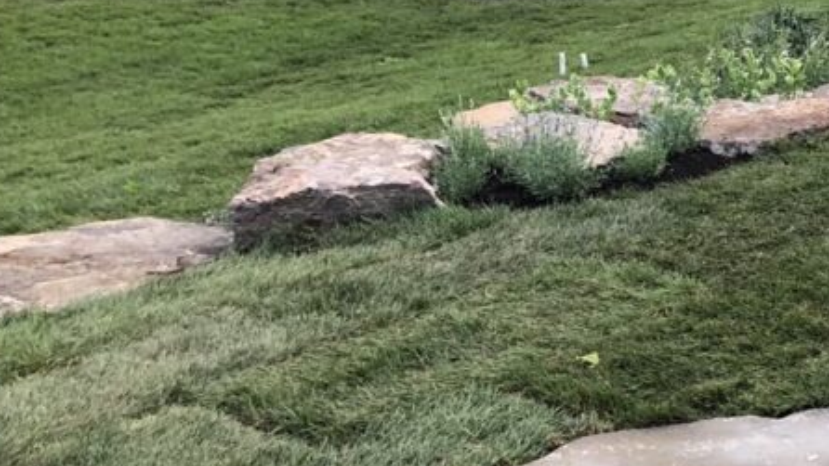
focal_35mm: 82
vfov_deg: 14.6
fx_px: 1803
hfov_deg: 23.4
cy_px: 54
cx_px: 1030
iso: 25
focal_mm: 4
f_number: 1.8
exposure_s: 1/30
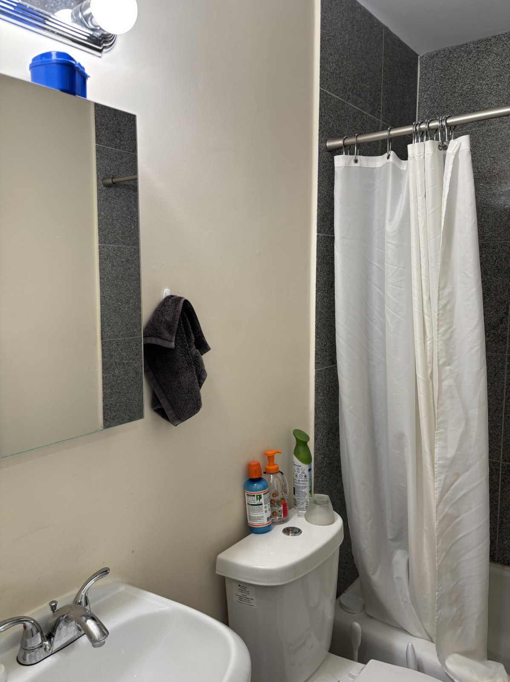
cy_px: 341
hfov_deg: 53.0
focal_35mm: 26
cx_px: 255
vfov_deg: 67.4
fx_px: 512
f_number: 1.6
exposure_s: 1/120
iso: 100
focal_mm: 5.96
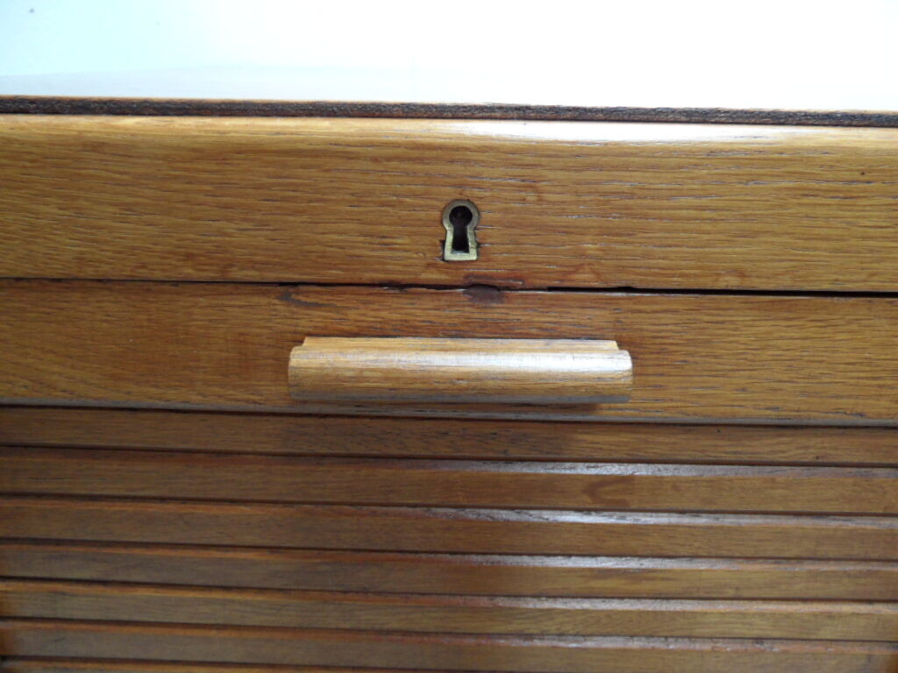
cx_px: 449
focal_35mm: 24
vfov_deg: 56.8
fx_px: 623
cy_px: 336
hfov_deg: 71.6
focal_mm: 3.9
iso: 200
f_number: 3.2
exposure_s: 1/30
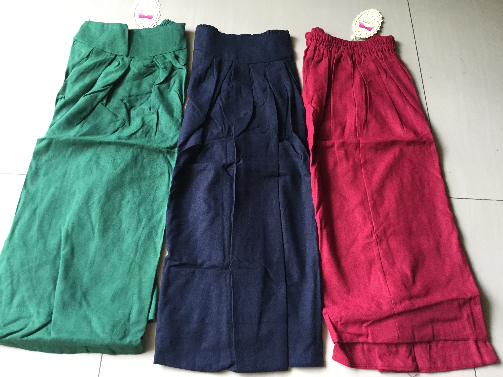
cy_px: 188
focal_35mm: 31
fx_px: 450
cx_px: 252
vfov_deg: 45.4
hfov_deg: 58.4
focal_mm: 3.3
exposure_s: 1/33
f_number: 2.4
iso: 64
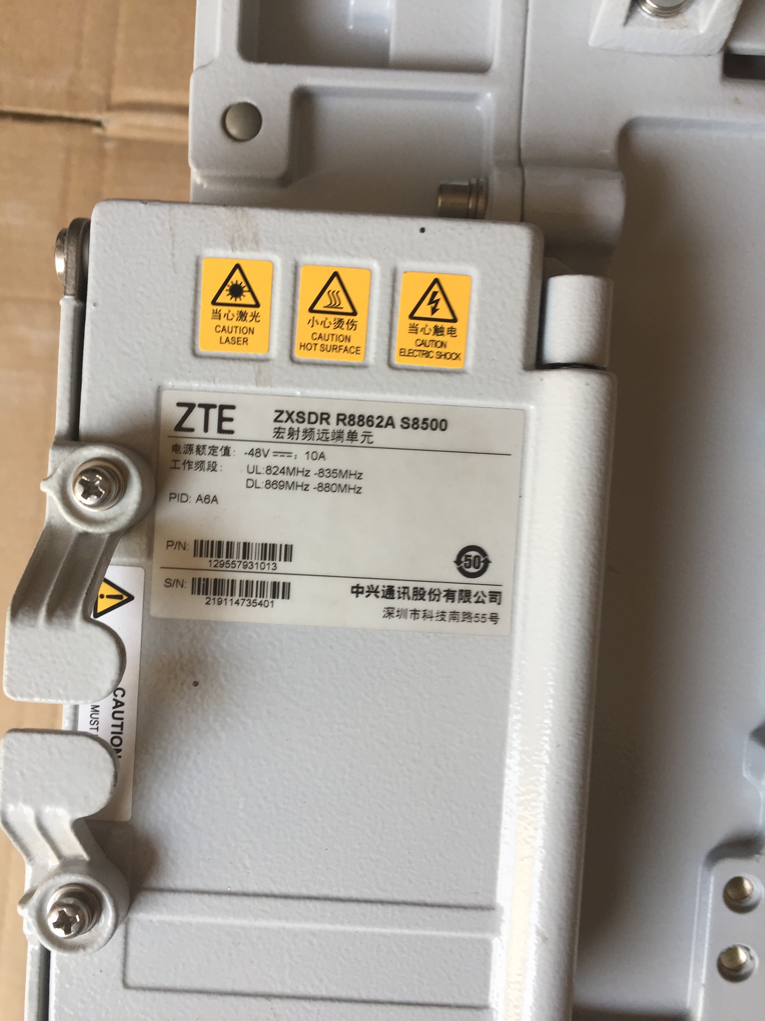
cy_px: 510
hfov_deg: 48.2
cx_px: 382
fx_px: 855
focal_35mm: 29
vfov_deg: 61.7
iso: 50
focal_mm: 4.15
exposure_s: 1/100
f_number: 2.2
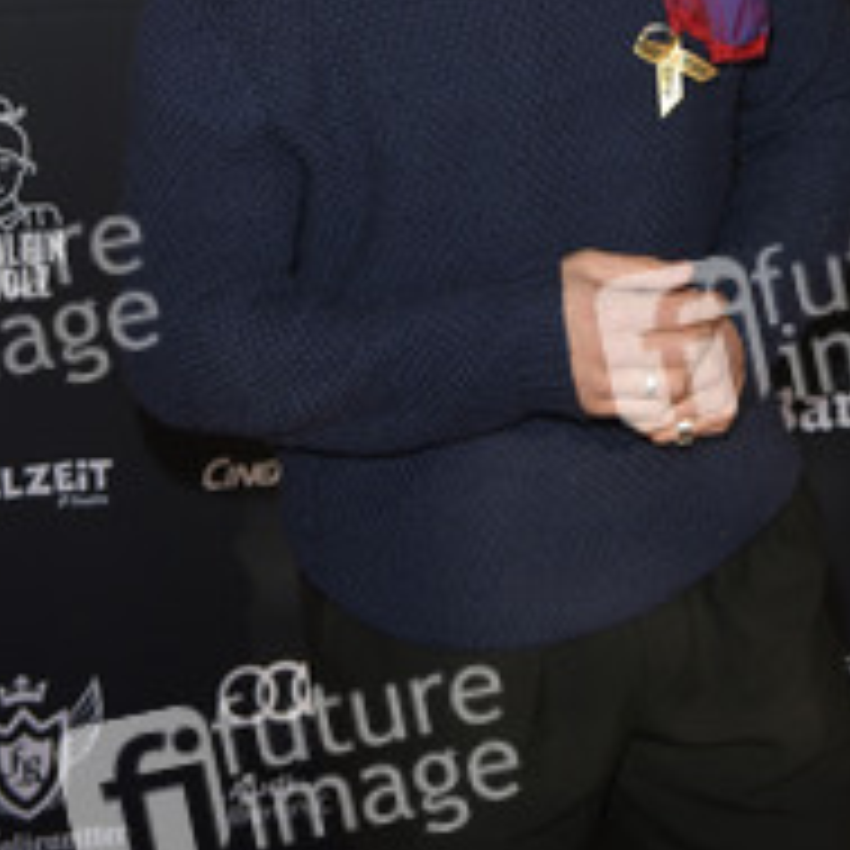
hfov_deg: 21.9
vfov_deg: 21.5
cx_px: 418
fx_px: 2195
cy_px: 99
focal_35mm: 79
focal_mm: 44
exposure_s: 1/200
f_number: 5.6
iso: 500
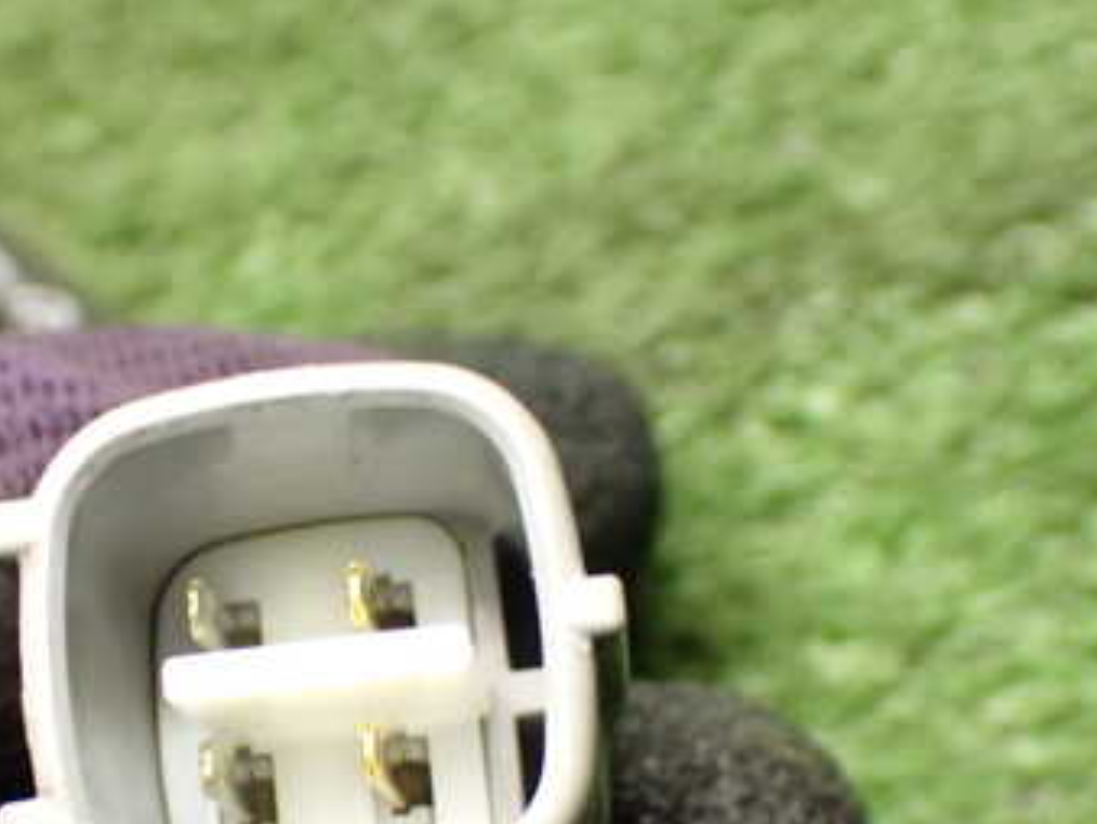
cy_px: 675
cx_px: 341
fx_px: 2474
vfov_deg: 18.7
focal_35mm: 78
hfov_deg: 24.8
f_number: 2.9
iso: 1000
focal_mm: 7.84
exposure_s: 1/40
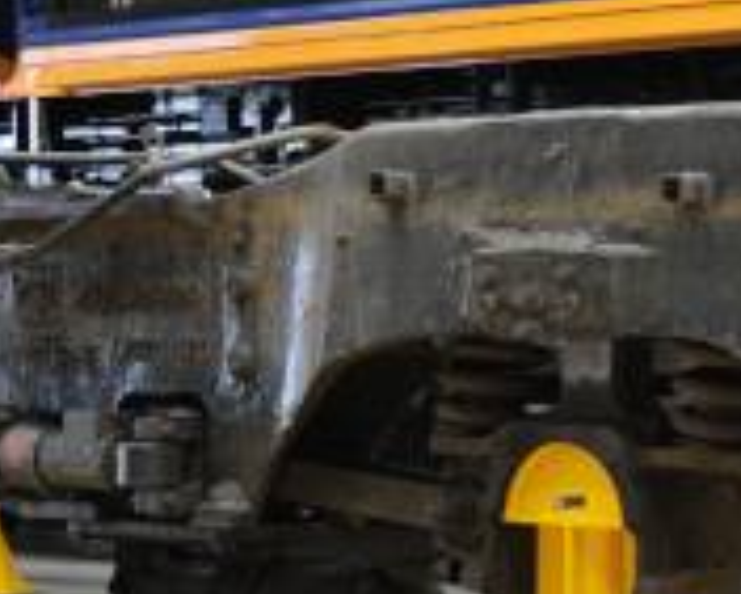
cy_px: 398
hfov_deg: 14.4
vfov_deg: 11.5
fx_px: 2940
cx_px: 421
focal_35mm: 134
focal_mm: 28
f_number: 4
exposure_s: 1/30
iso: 500
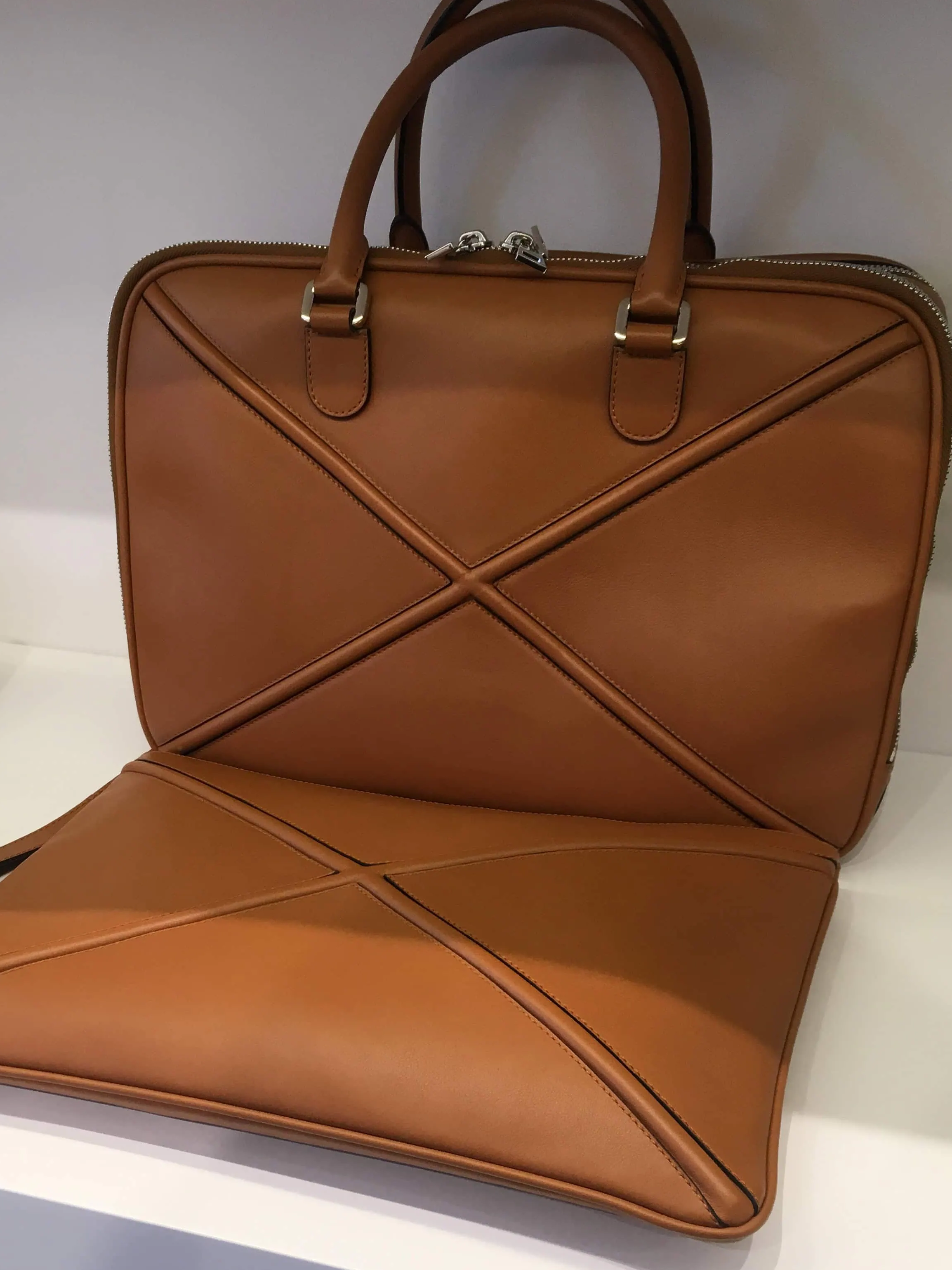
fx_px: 1393
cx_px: 446
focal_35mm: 38
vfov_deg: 48.3
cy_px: 830
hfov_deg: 37.7
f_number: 2.2
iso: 25
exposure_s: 1/30
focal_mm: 4.2
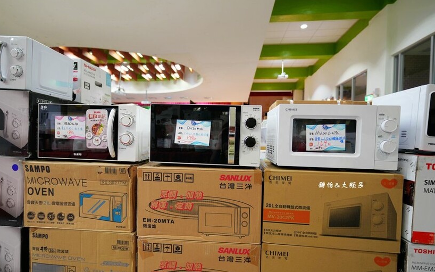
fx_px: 213
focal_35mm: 18
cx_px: 210
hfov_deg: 91.1
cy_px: 145
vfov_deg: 64.9
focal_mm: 17
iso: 320
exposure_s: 1/30
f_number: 2.8
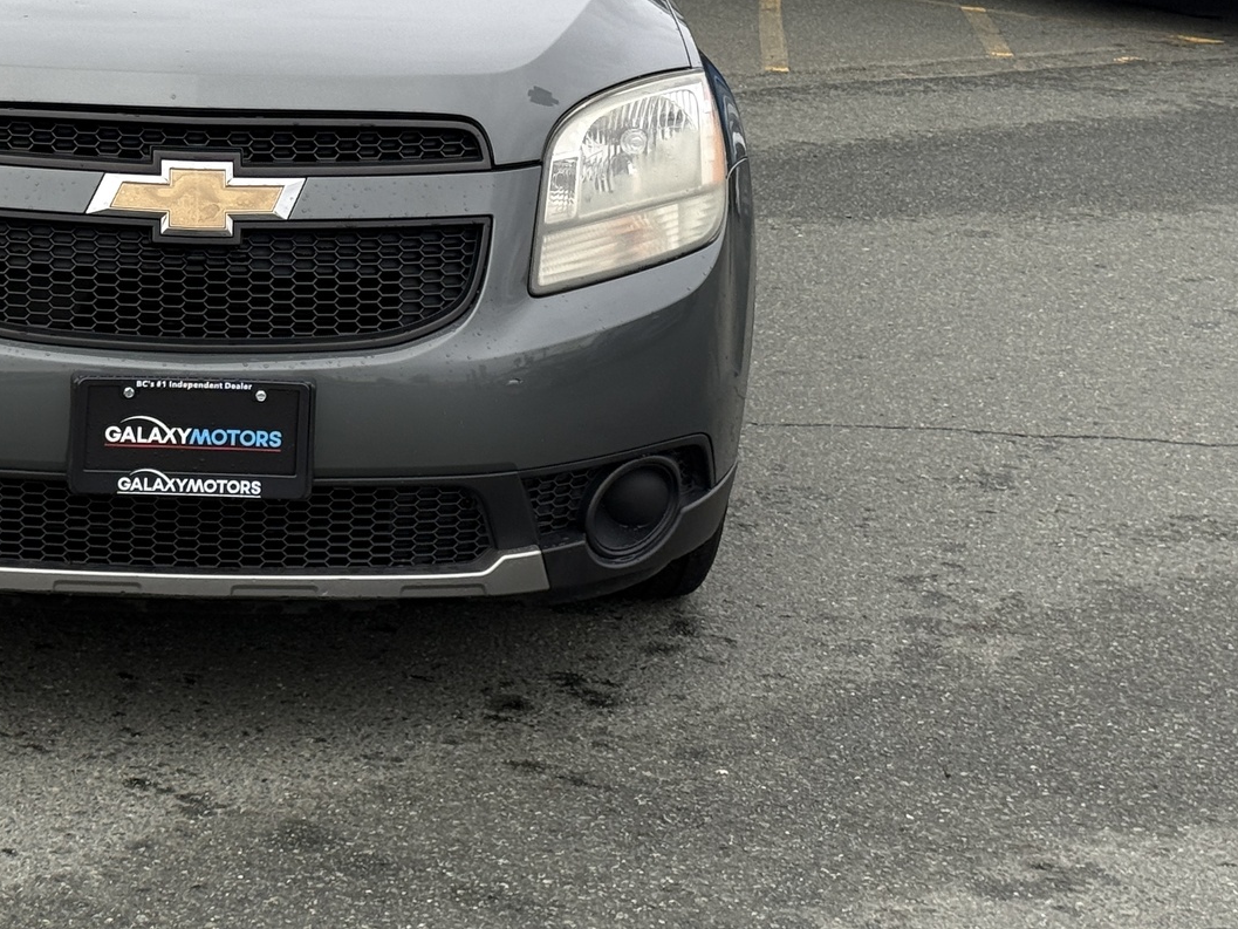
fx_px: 3326
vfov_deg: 15.8
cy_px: 199
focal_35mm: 93
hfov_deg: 20.7
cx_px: 128
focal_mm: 6.76
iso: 64
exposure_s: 1/305
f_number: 1.78
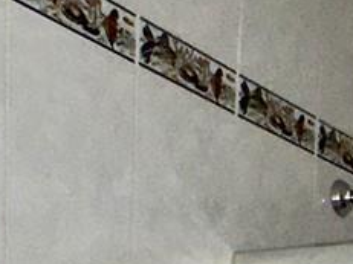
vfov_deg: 12.8
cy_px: 565
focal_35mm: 97
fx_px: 989
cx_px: 420
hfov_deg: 19.1
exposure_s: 1/60
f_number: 2.2
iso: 160
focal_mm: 2.22
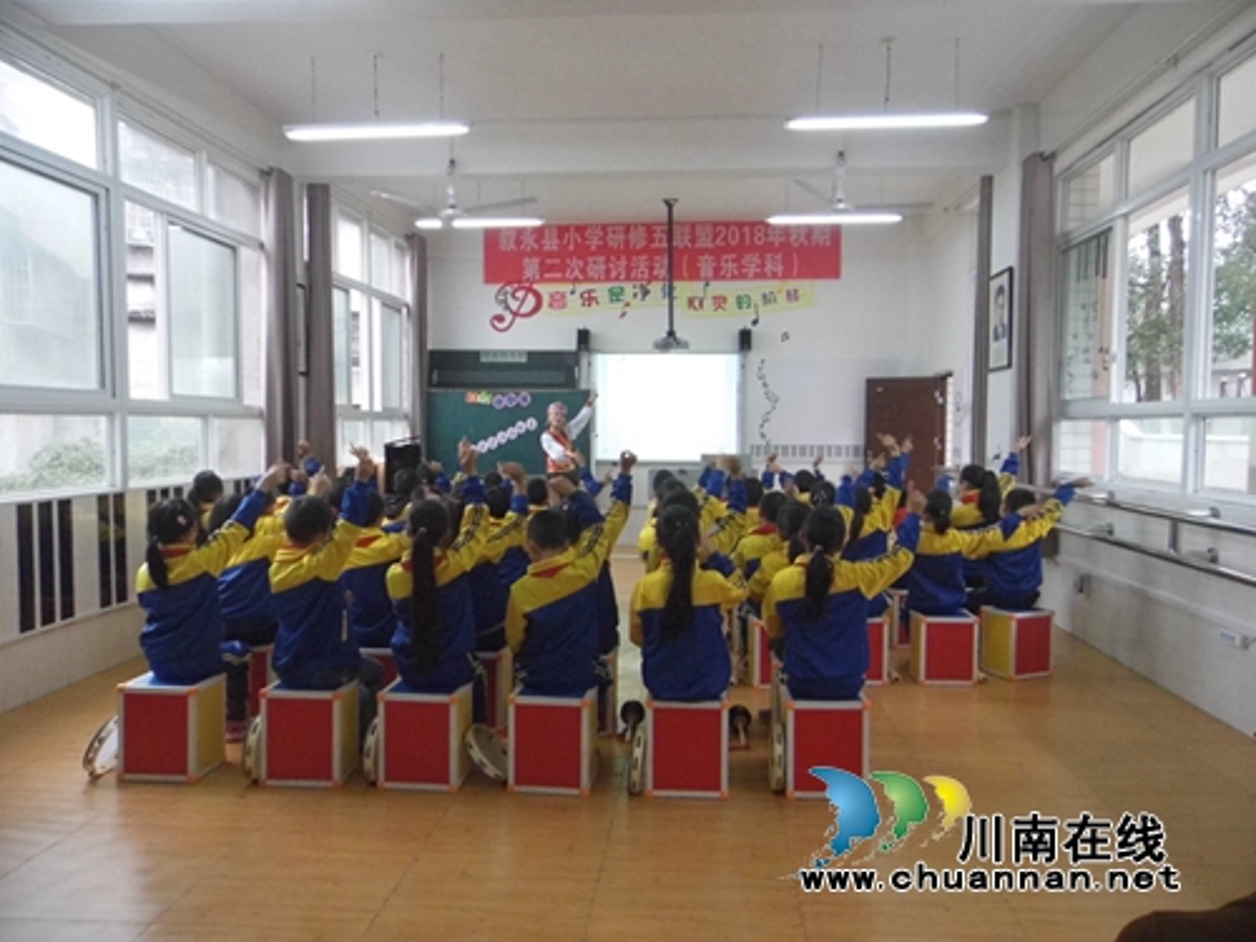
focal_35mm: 25
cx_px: 628
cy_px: 471
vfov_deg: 54.9
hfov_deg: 69.4
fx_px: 907
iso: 400
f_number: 3
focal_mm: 4.5
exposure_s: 1/40
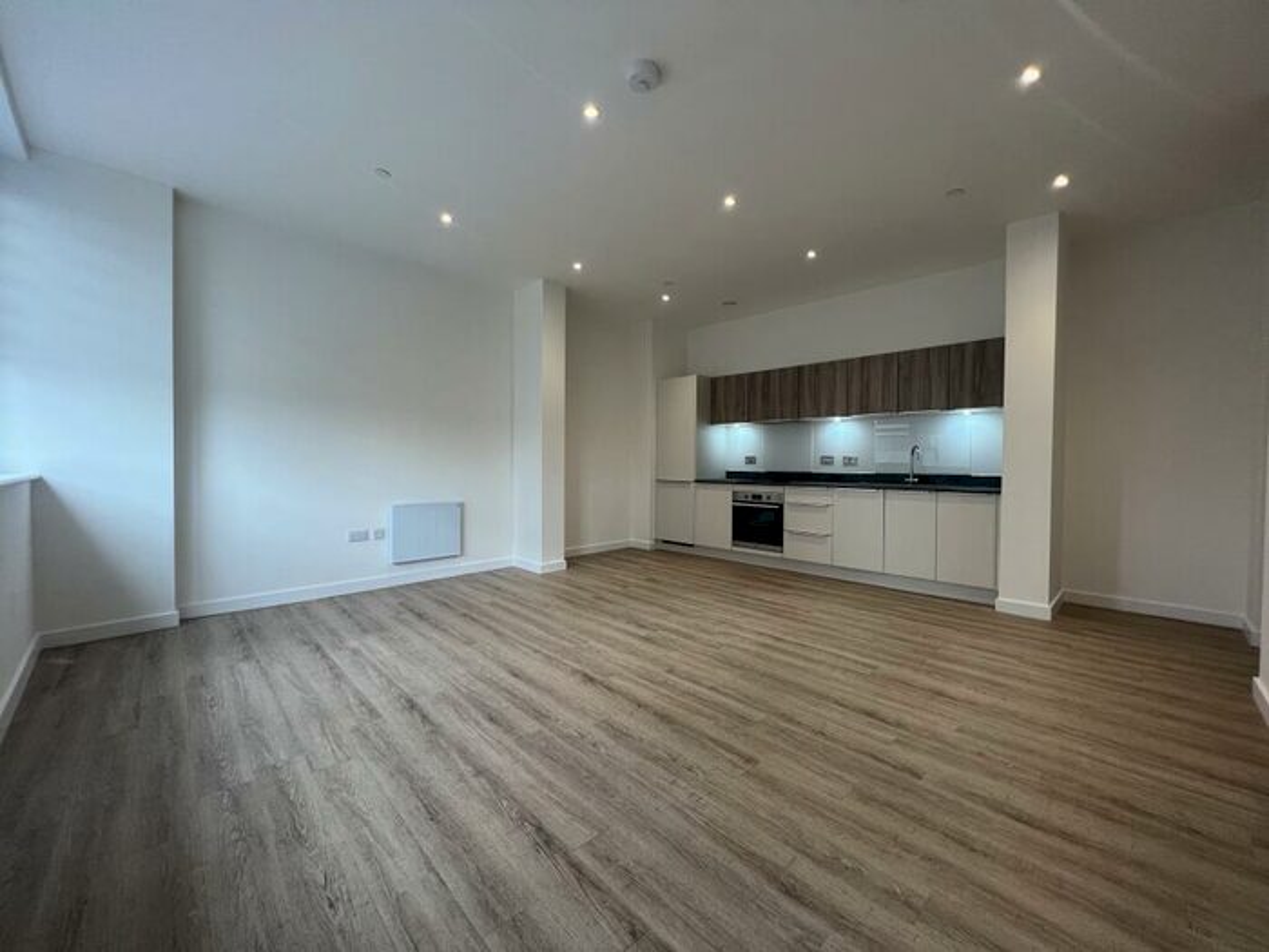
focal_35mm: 13
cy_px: 476
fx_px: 477
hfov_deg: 106.2
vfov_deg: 89.9
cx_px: 634
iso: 100
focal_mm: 1.57
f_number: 1.8
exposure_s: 1/100
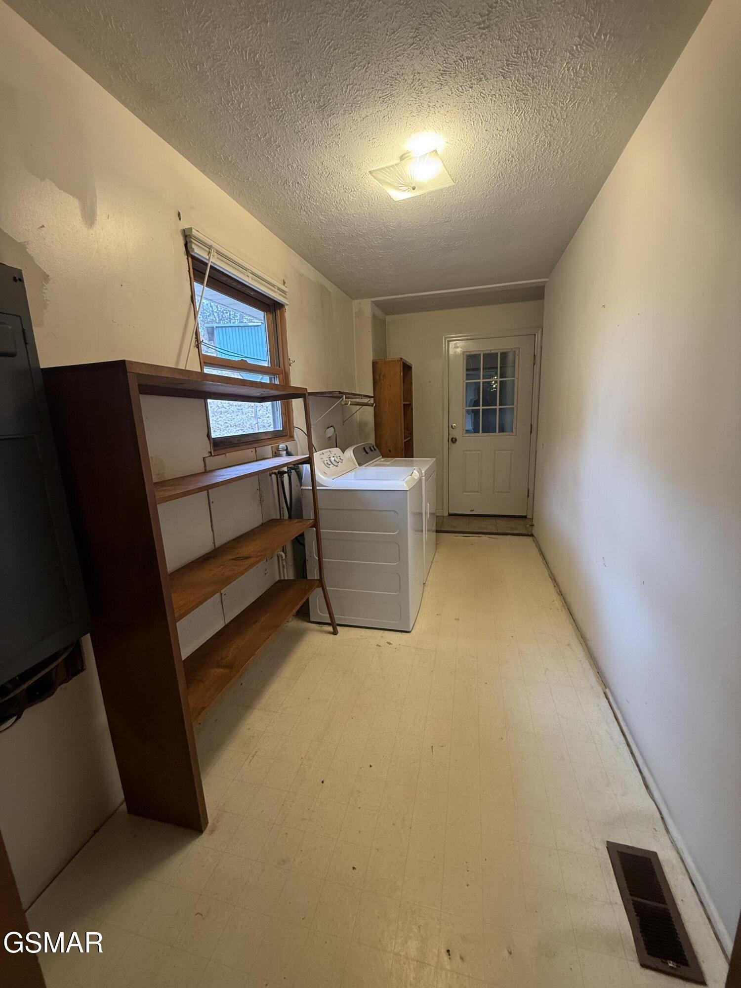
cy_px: 494
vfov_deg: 102.1
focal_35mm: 14
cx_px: 370
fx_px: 400
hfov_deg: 85.7
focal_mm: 2.22
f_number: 2.2
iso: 250
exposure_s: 1/60
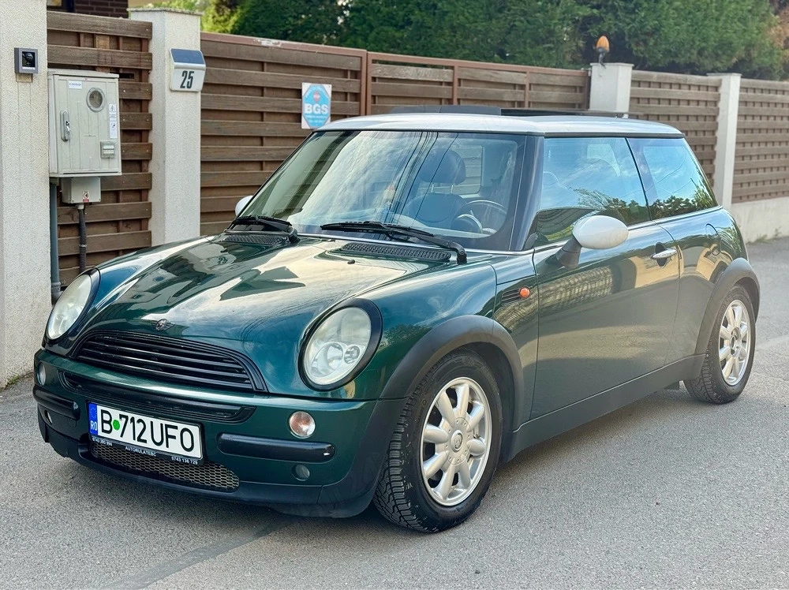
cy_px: 295
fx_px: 1093
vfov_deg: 30.2
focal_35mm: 48
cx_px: 394
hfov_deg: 39.7
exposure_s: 1/658
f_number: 1.78
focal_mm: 6.76
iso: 64
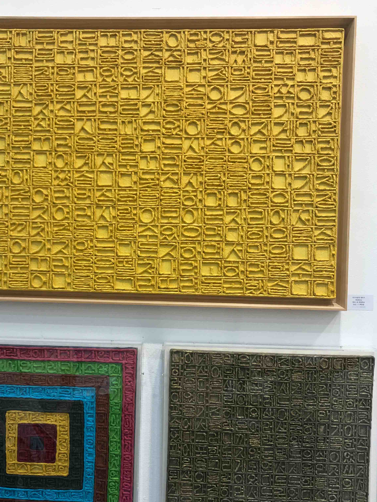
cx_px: 148
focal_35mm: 37
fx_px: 537
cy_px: 299
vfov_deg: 49.9
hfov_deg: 38.5
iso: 25
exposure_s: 1/60
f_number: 1.8
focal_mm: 3.99
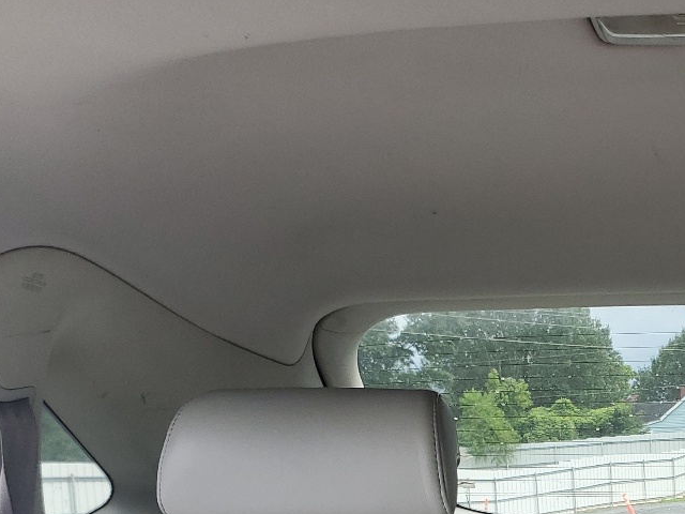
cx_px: 696
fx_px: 1286
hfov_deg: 27.9
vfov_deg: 21.1
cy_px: 613
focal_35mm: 65
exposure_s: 1/167
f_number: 1.5
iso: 50
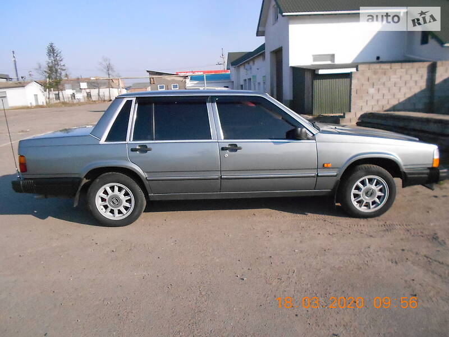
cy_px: 168
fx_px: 337
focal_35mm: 26
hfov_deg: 67.3
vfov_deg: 53.1
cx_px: 224
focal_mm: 4.6
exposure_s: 1/800
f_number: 8
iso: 800
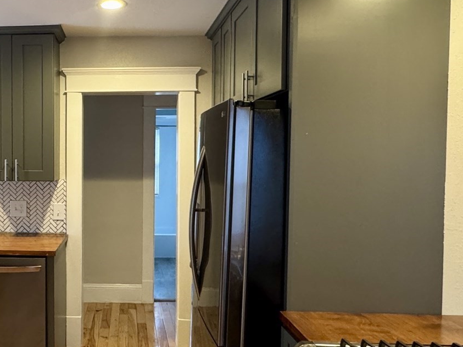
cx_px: 100
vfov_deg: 41.8
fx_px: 455
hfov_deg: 51.0
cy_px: 168
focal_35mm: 34
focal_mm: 2.22
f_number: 2.2
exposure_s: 1/60
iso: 500
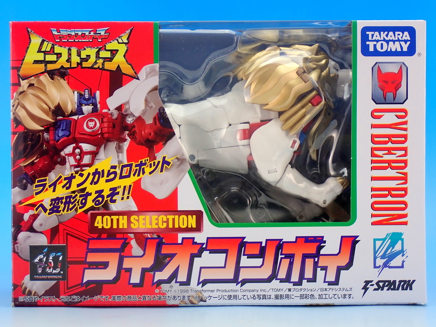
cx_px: 218
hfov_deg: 31.2
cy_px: 164
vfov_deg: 23.7
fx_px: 781
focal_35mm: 62
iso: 100
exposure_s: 1/13
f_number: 3.6
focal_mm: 11.09
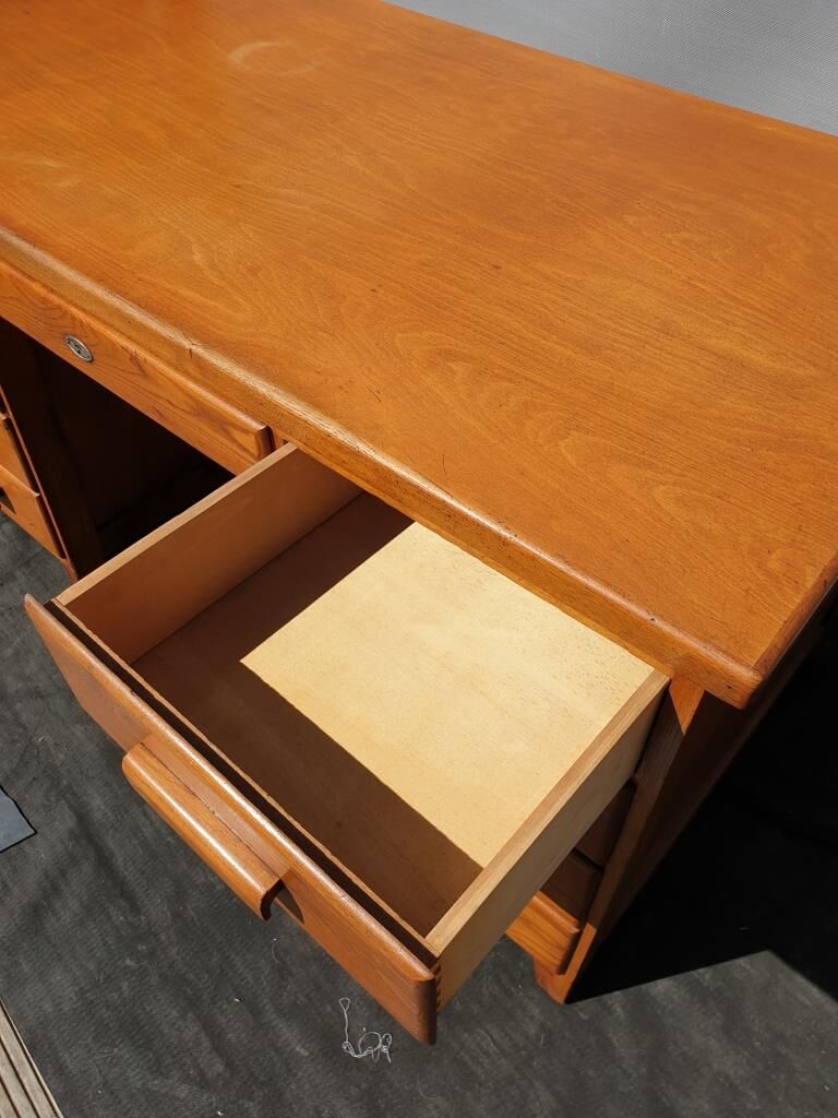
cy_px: 559
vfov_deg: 67.3
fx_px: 839
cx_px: 419
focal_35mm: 26
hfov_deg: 53.1
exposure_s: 1/2146
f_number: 2.4
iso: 50
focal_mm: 4.3
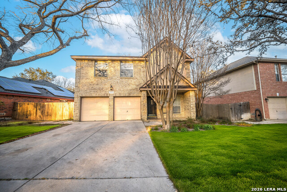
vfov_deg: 81.2
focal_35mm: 14
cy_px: 96
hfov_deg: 104.2
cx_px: 144
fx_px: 112
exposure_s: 1/125
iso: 400
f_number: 5.6
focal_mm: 14
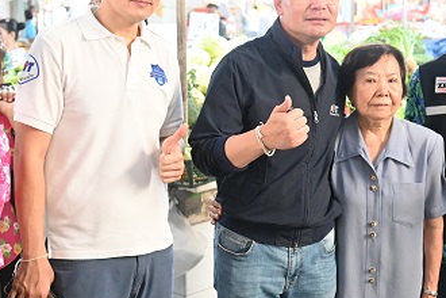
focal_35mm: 66
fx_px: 818
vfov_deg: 20.6
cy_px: 114
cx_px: 218
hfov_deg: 30.5
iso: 4500
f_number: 4
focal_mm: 40
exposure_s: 1/200
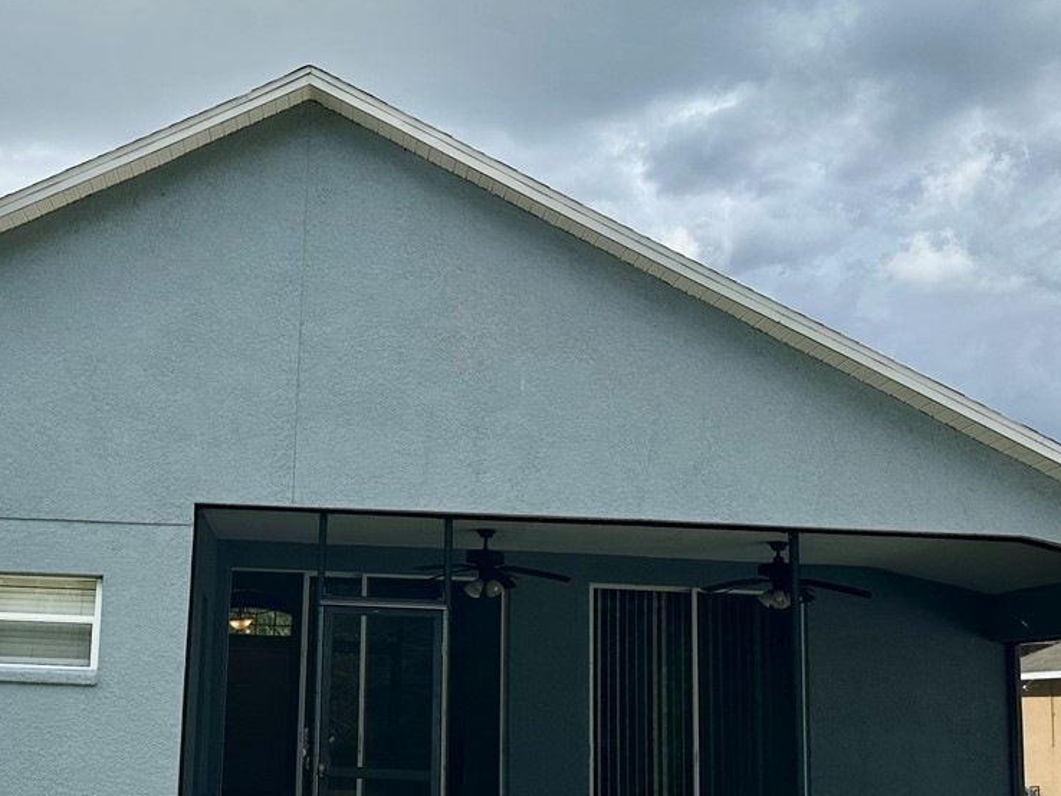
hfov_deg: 36.1
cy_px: 451
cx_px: 286
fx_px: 1594
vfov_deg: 28.0
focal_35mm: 52
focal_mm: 6.86
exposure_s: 1/4762
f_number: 1.78
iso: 80
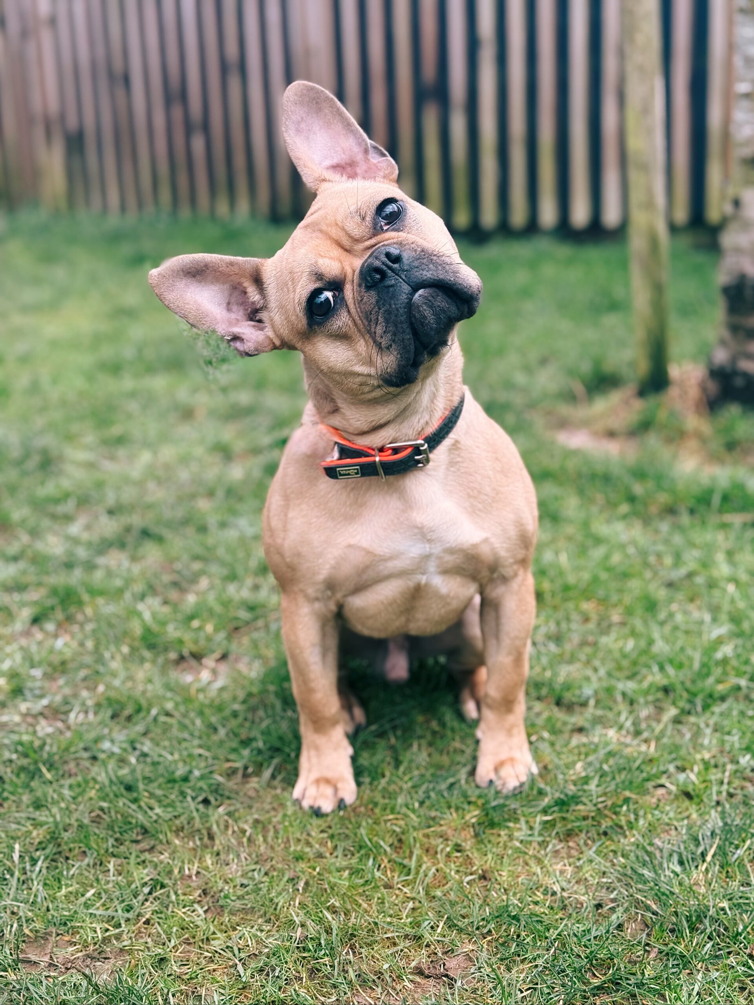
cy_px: 502
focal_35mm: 48
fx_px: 1394
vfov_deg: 39.7
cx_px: 377
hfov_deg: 30.3
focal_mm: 6.76
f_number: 1.78
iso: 64
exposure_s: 1/328
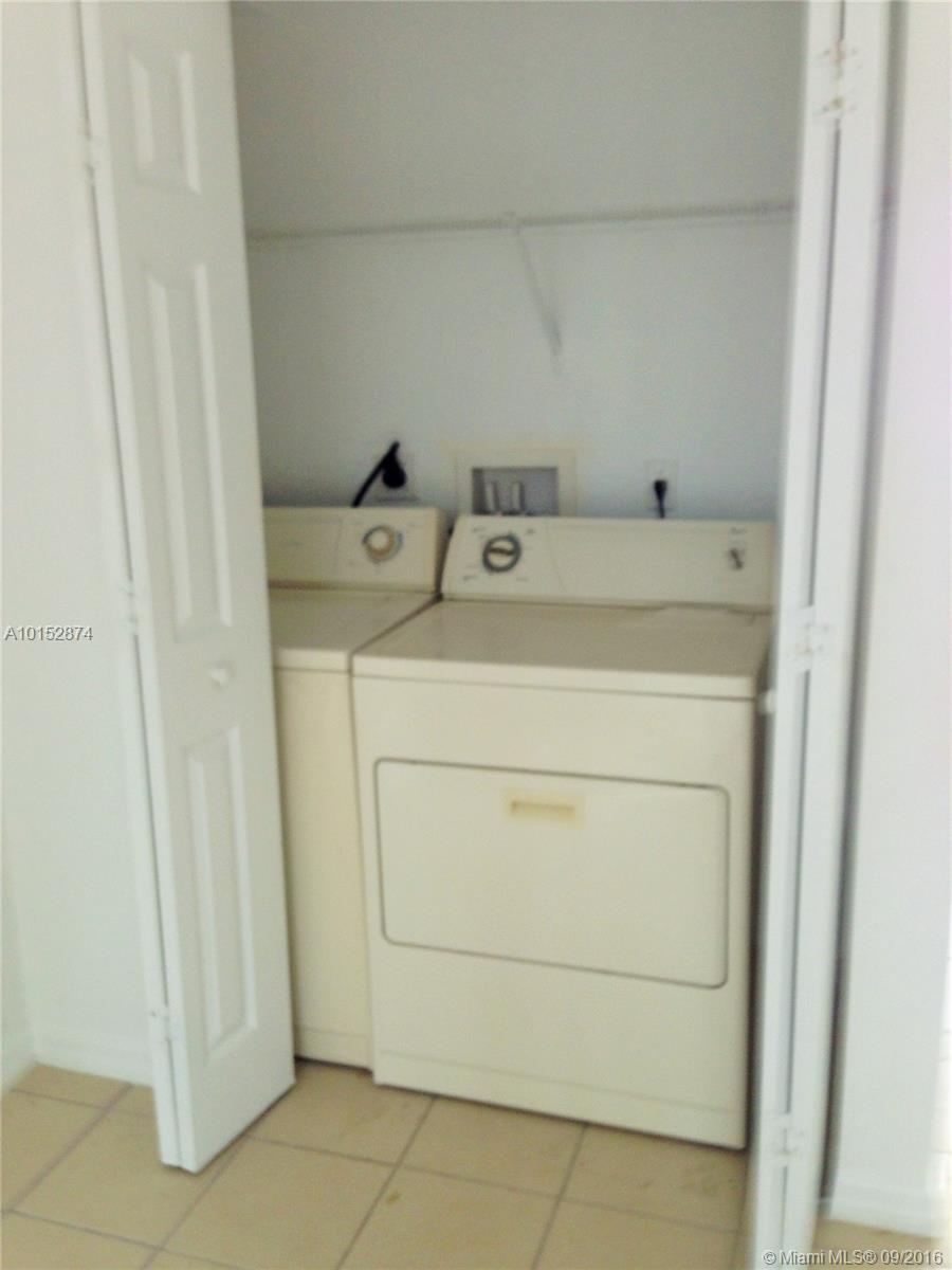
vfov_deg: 55.4
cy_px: 635
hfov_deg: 42.9
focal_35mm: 33
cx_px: 476
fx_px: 1210
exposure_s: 1/20
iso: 64
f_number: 2.4
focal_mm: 4.12
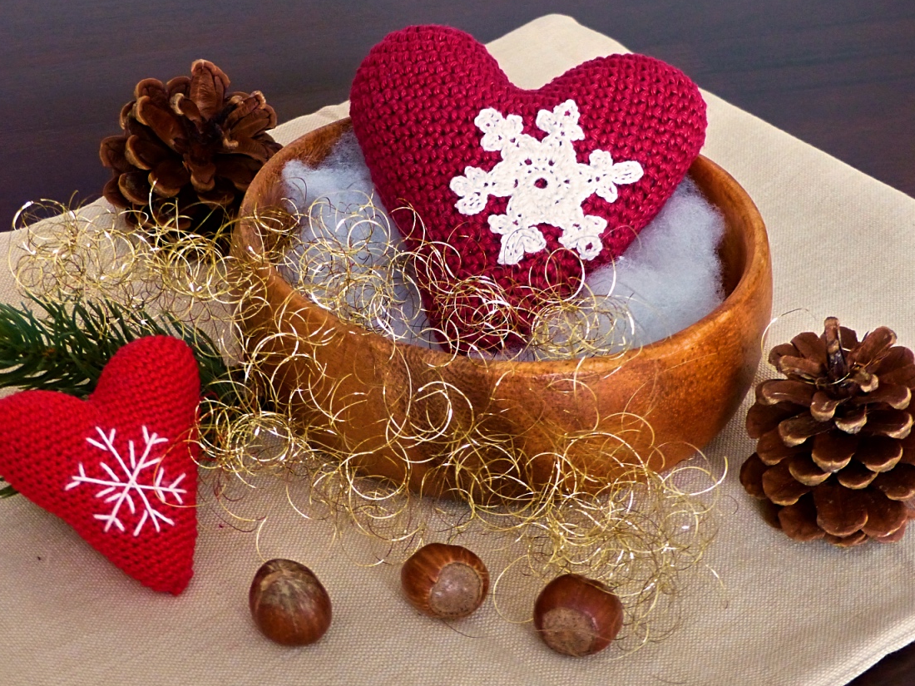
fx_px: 1903
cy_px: 323
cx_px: 452
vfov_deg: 20.4
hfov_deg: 27.0
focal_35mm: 72
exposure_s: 1/50
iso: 400
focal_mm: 11.9
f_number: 2.8
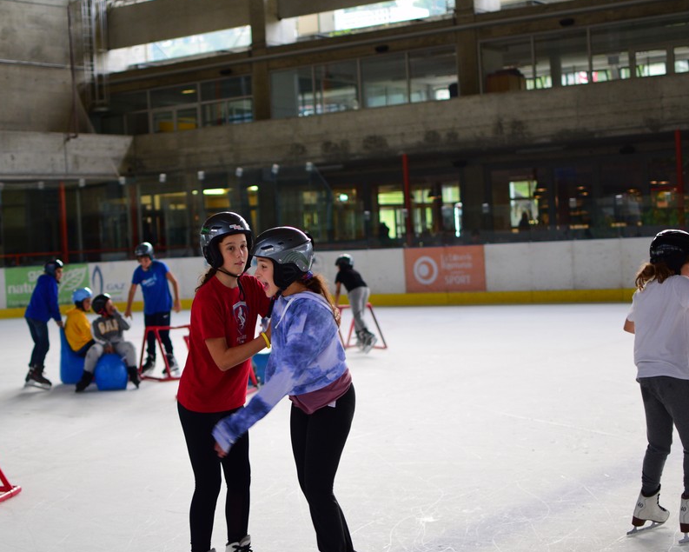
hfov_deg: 29.7
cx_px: 271
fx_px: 1298
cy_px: 284
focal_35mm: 64
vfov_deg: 24.0
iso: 320
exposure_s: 1/250
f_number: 1.8
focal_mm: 35
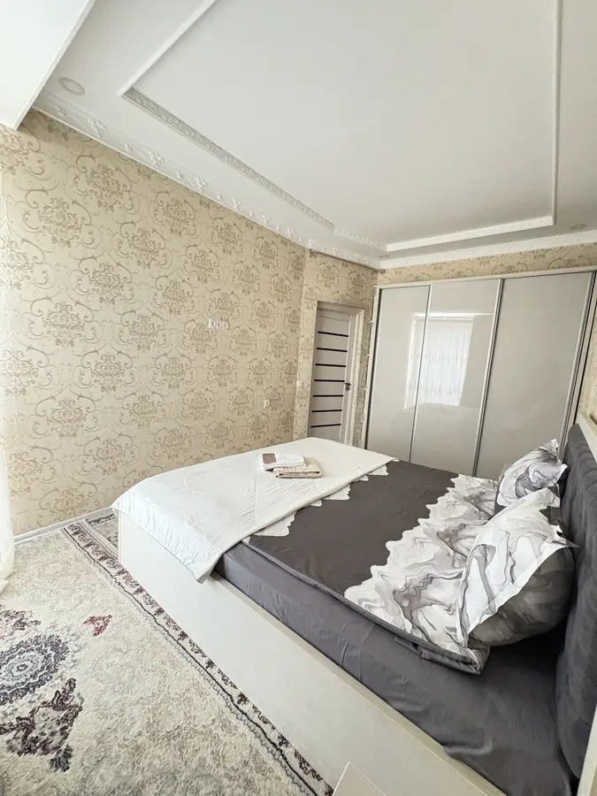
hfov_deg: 85.7
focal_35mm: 14
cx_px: 298
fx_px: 322
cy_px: 398
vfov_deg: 102.1
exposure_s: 1/52
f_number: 2.2
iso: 1000
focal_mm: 2.22
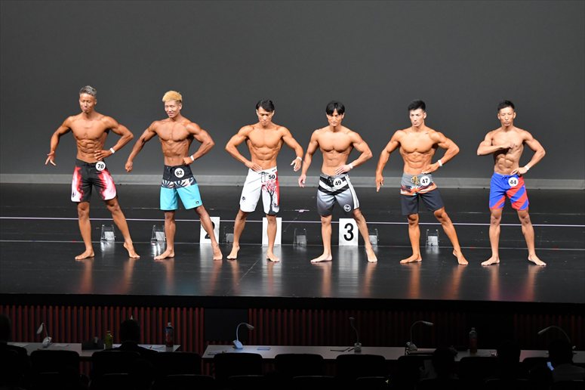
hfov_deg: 13.7
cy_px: 195
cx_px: 292
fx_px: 2436
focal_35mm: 150
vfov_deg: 9.1
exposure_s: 1/400
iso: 4000
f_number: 5.6
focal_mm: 100
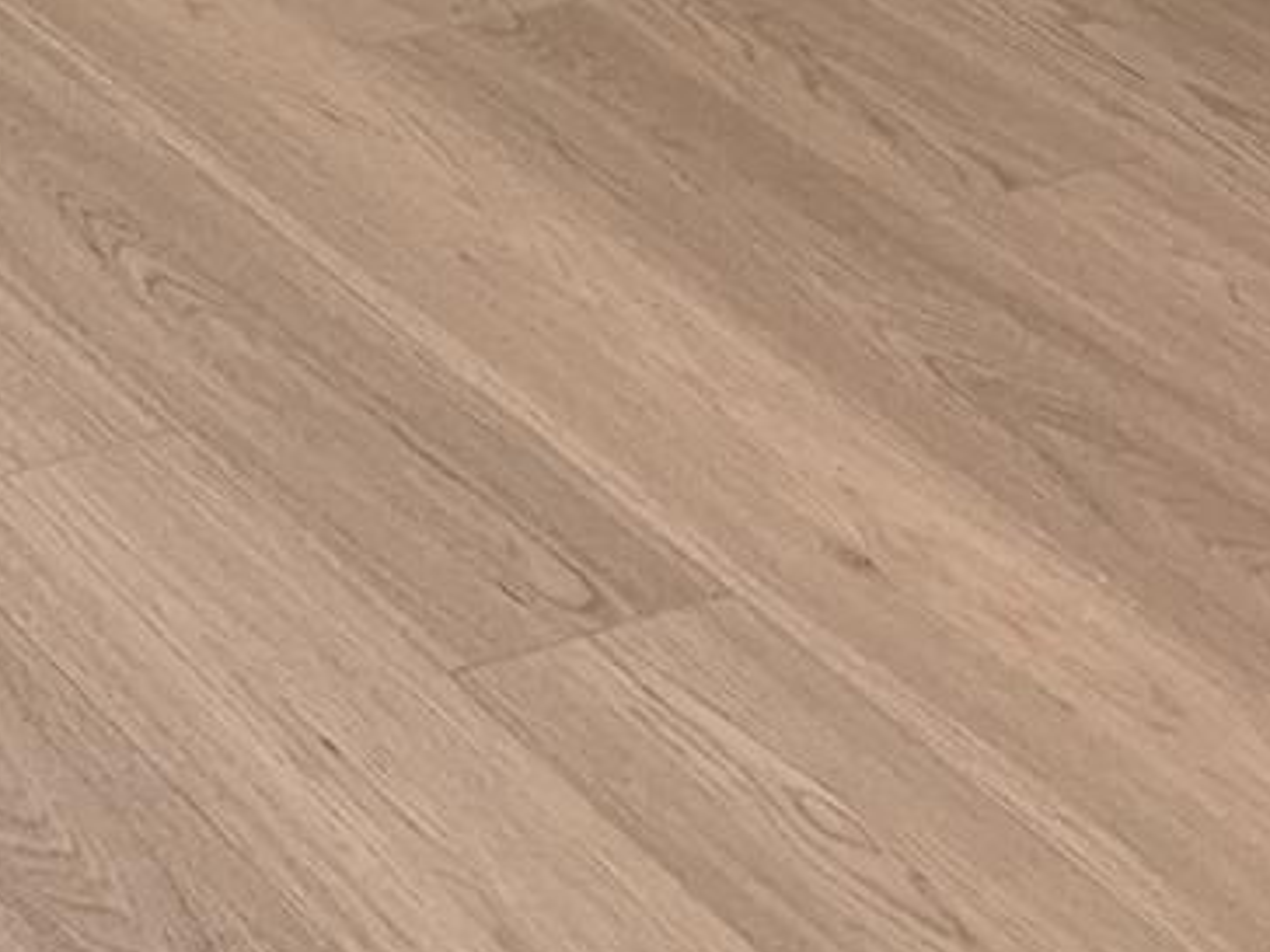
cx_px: -726
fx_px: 4953
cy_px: -1259
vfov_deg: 9.8
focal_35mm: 135
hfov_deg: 13.6
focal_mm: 6.76
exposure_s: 1/120
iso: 80
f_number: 1.78
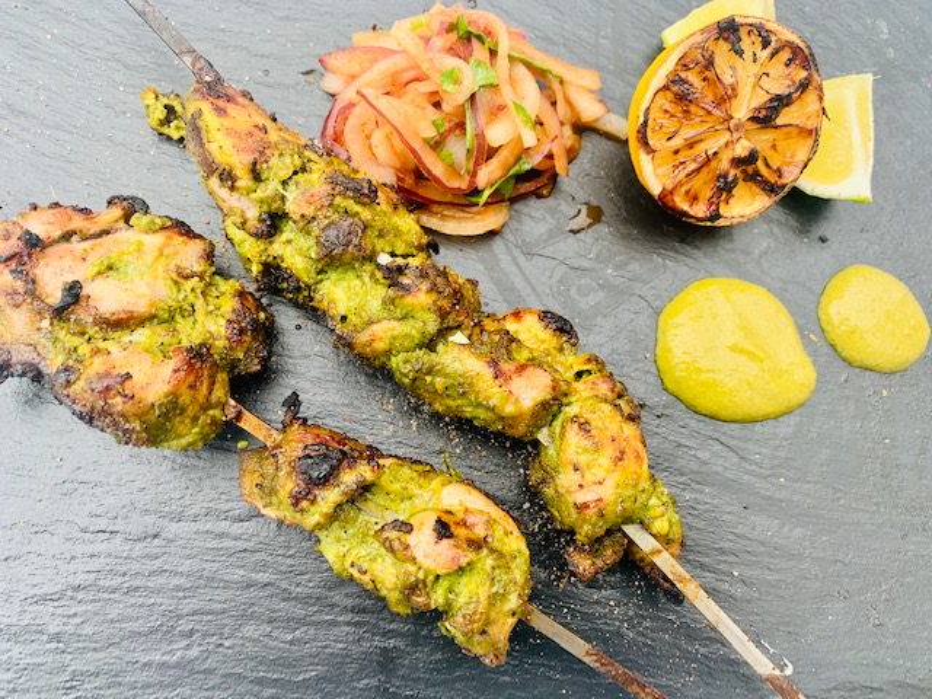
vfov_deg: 53.1
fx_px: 700
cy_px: 350
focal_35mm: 26
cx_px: 466
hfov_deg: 67.3
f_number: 1.8
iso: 25
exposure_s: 1/344
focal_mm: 4.25
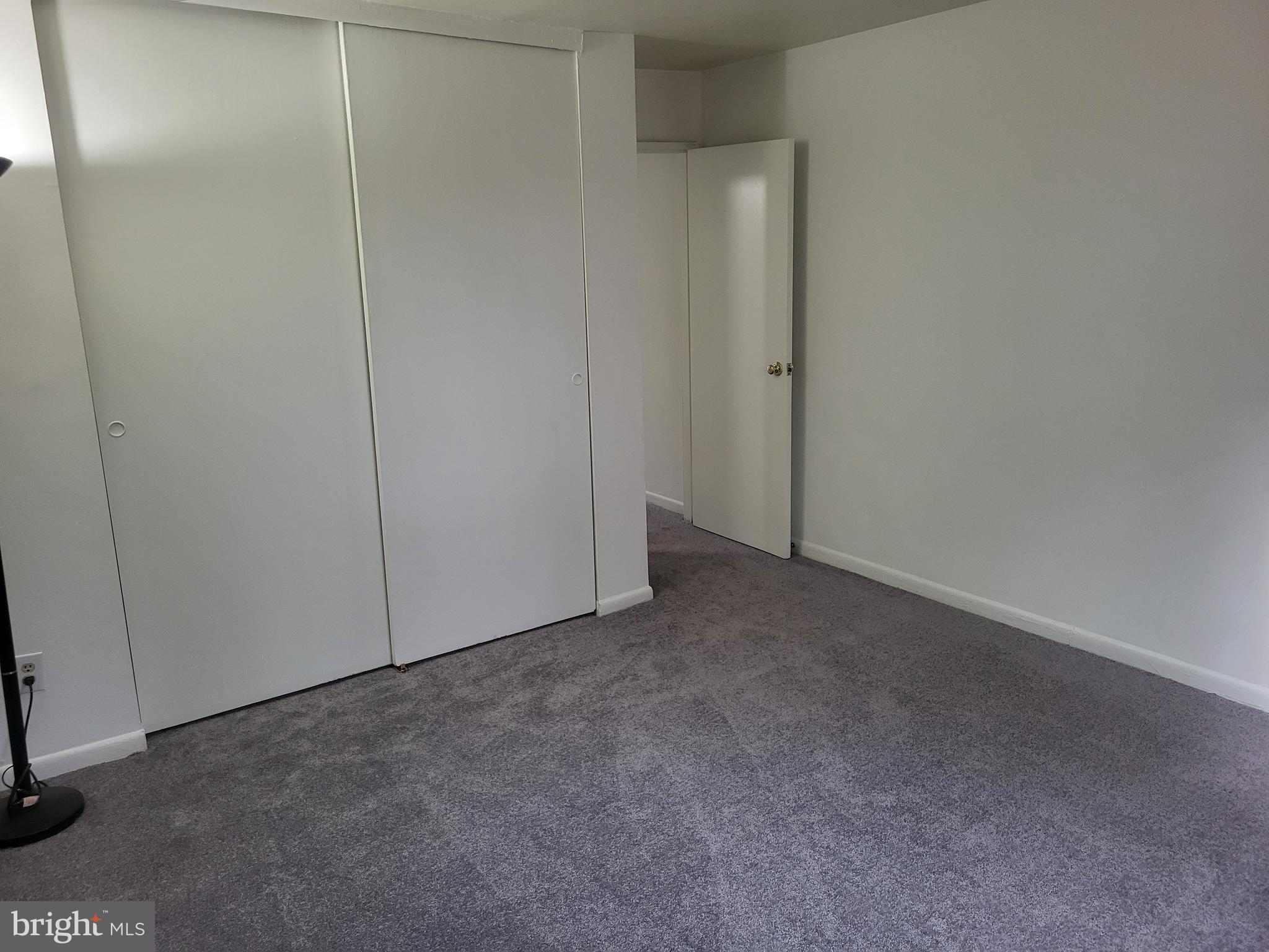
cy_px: 476
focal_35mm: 26
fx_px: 953
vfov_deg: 53.1
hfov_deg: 67.3
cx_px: 634
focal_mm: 5.4
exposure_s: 1/120
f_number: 1.8
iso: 320
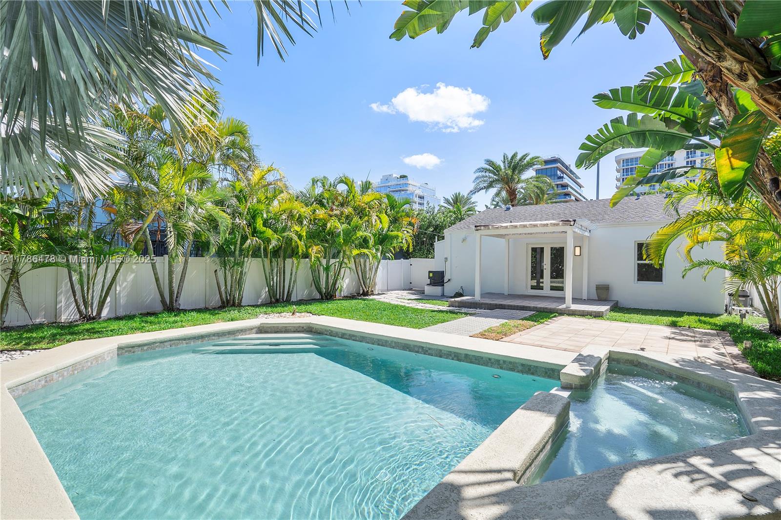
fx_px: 347
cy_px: 260
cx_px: 390
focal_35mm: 16
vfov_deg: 73.7
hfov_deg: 96.7
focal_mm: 16
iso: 100
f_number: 10
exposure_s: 1/125
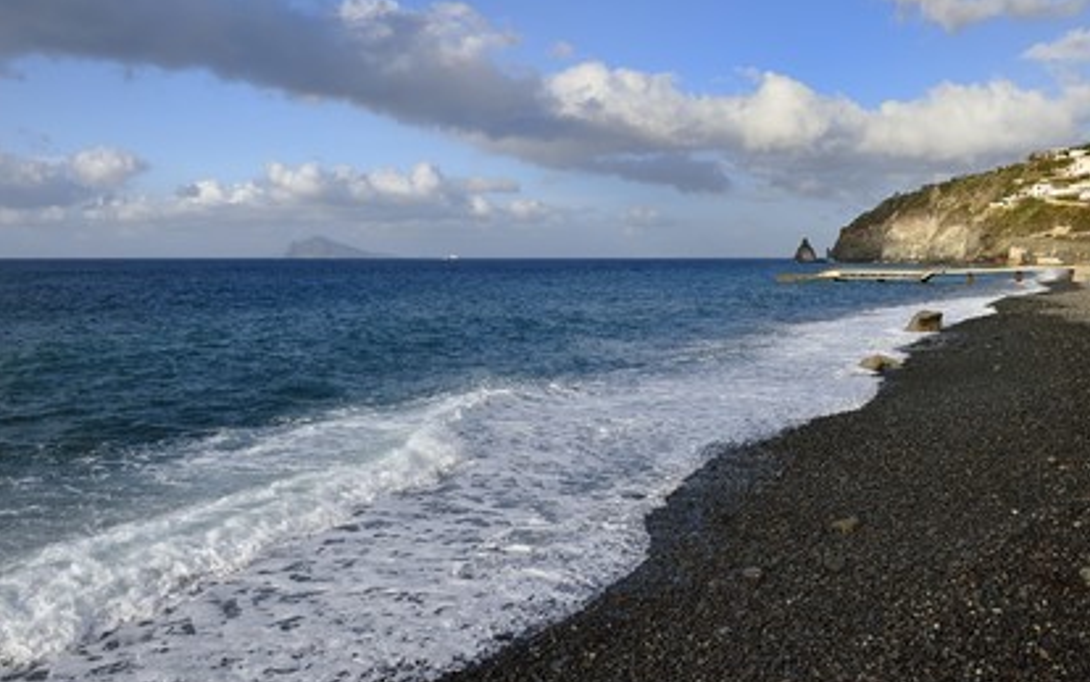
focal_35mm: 30
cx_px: 552
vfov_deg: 41.8
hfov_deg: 62.9
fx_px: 891
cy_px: 363
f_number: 11
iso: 200
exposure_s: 1/320
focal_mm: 29
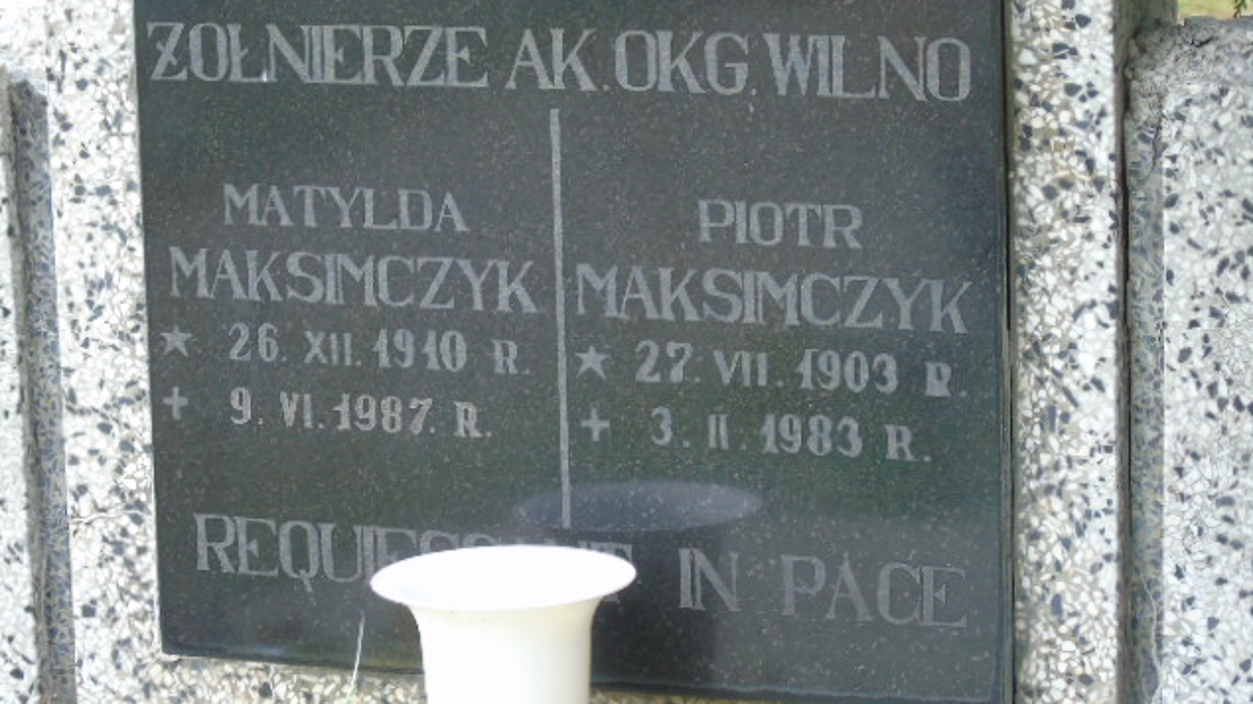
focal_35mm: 156
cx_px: 627
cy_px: 349
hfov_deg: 13.8
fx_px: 5182
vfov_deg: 7.8
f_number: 4.7
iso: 200
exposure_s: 1/125
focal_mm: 25
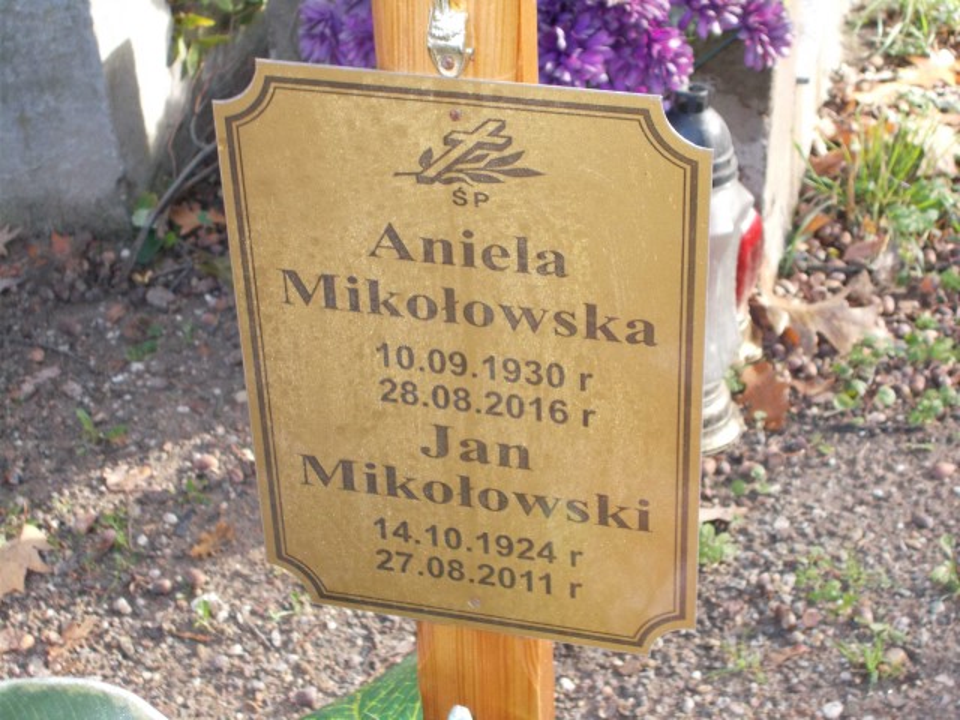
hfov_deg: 25.7
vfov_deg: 19.4
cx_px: 480
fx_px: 2108
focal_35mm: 76
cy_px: 360
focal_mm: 13.5
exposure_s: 1/60
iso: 320
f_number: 5.8
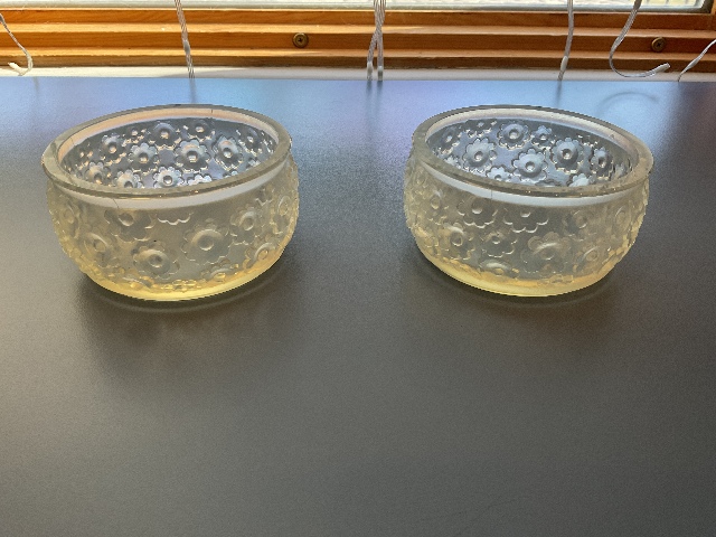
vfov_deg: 48.2
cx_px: 358
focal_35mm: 29
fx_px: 600
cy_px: 268
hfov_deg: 61.7
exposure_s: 1/120
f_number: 1.8
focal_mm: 3
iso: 64
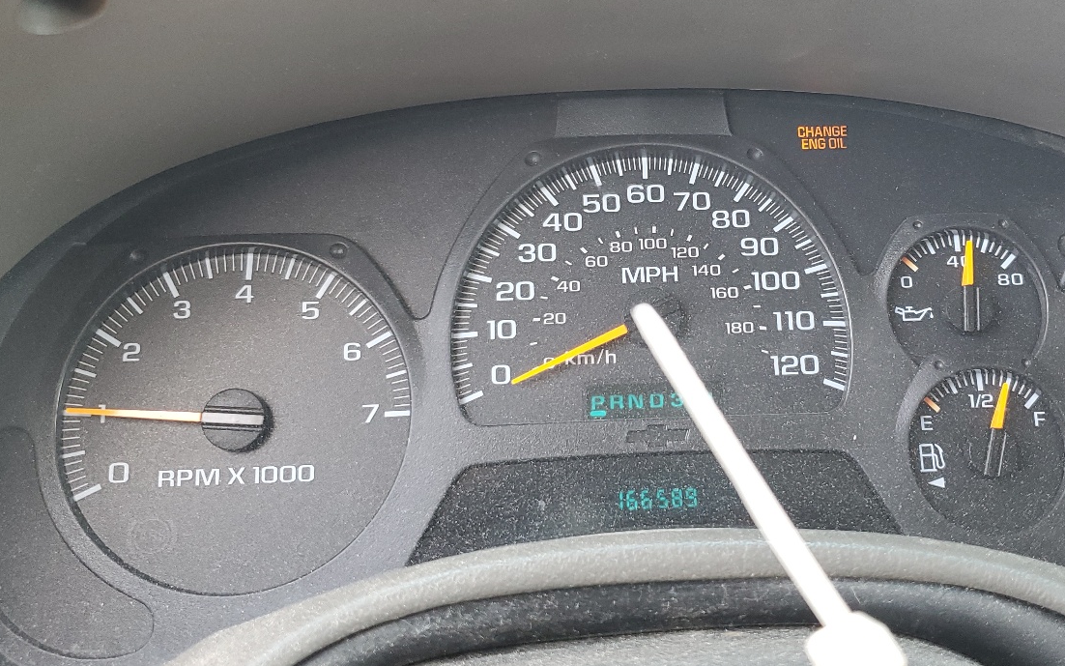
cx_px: 662
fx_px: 1161
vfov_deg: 31.9
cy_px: 259
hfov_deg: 48.8
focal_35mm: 40
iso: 96
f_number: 1.5
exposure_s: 1/120
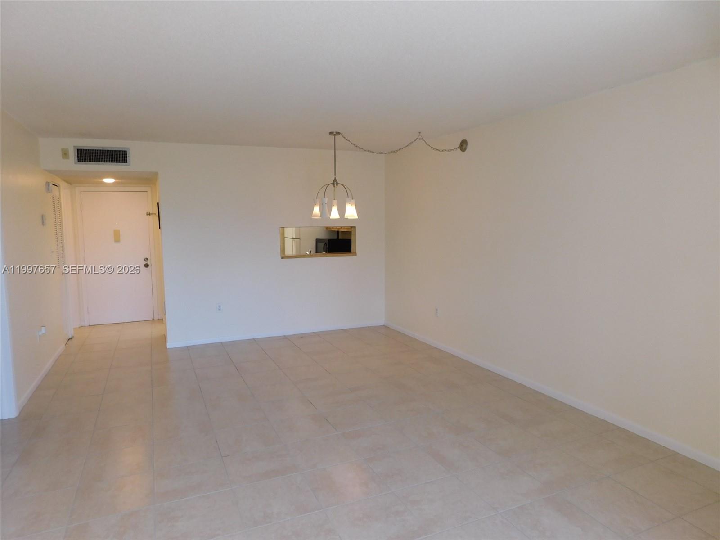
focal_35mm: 23
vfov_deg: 58.9
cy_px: 270
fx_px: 478
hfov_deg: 73.9
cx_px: 360
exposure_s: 1/50
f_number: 3
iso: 125
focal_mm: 4
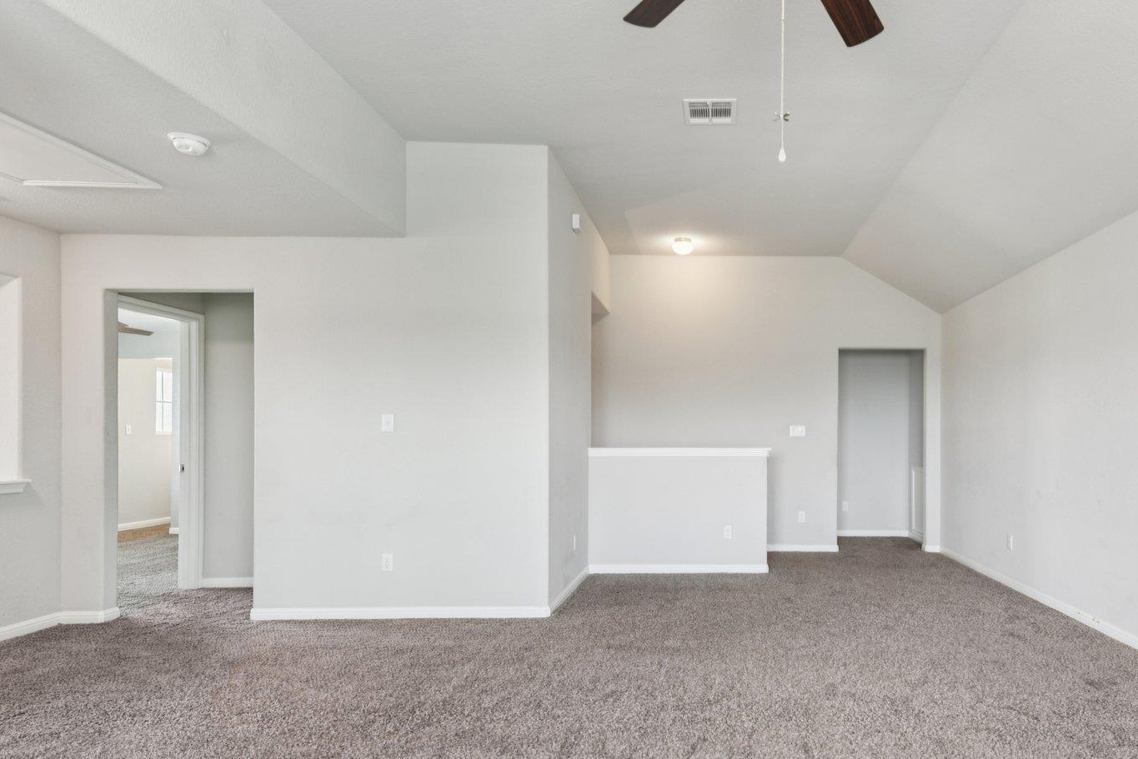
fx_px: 664
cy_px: 464
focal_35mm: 21
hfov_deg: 79.5
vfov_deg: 58.9
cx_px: 722
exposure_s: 1/8
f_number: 8
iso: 280
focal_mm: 14
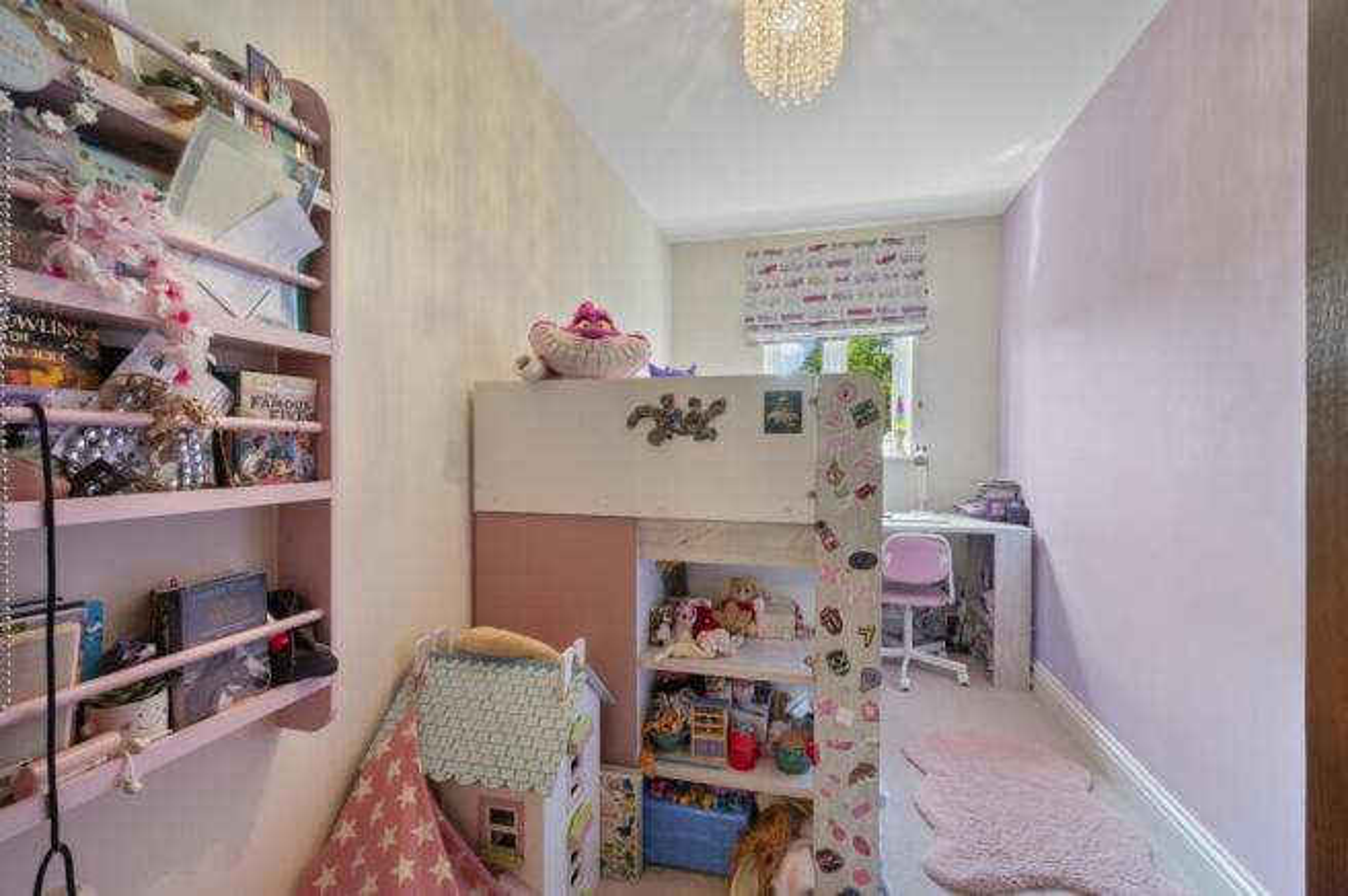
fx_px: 561
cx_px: 674
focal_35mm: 15
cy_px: 448
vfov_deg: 77.2
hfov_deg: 100.4
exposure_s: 2.5
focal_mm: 15
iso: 200
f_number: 16
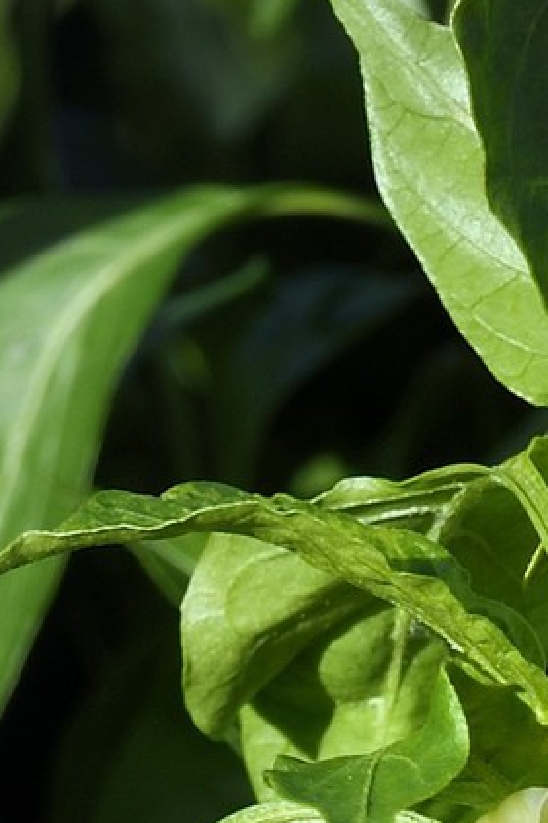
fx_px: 9094
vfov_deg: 5.0
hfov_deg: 3.4
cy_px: 2034
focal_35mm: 398
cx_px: 954
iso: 200
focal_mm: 70
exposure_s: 1/200
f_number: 13
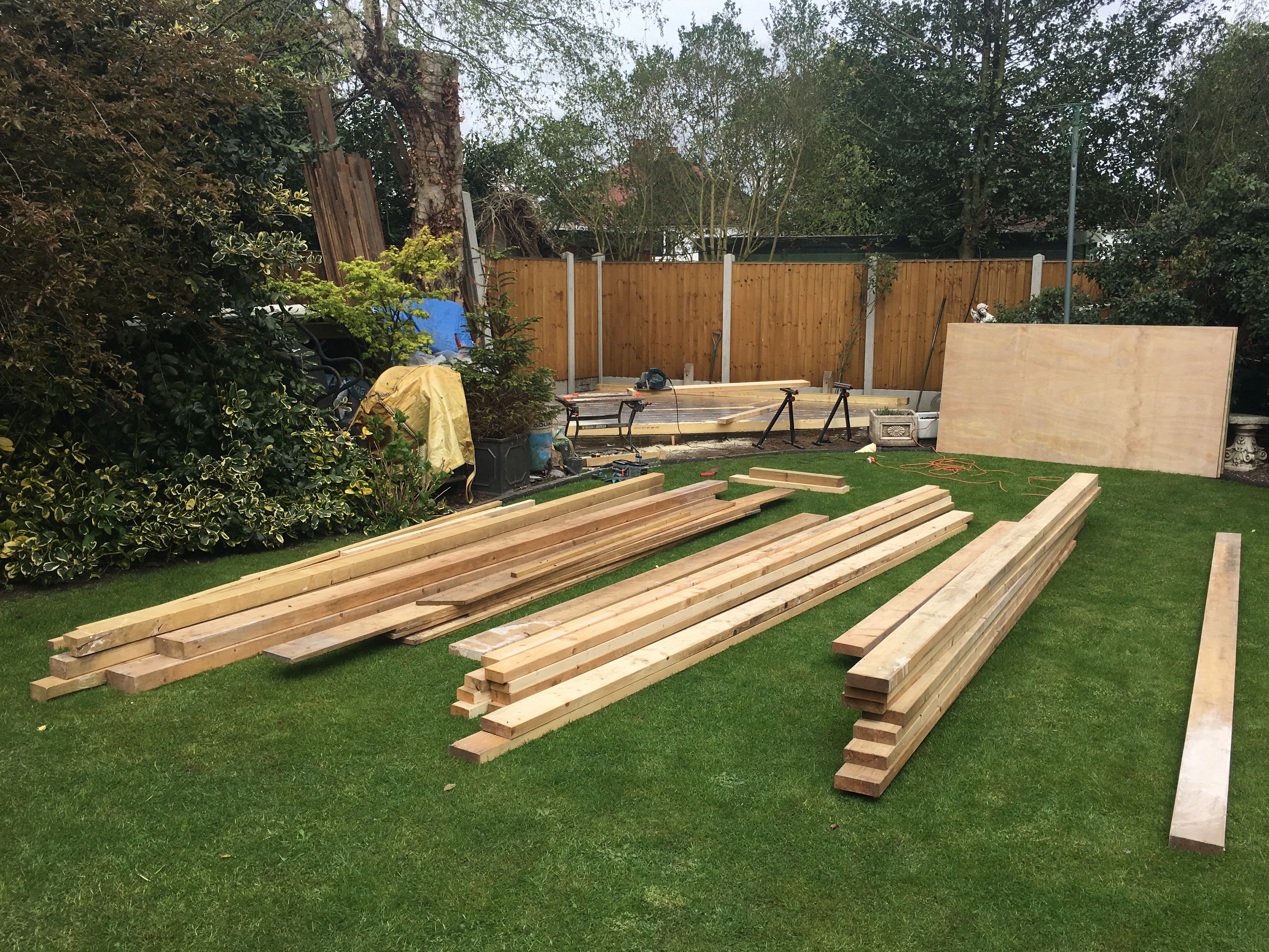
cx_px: 675
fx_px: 1136
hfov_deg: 58.3
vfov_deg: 45.4
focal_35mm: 31
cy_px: 488
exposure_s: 1/962
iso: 25
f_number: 2.2
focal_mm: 4.15
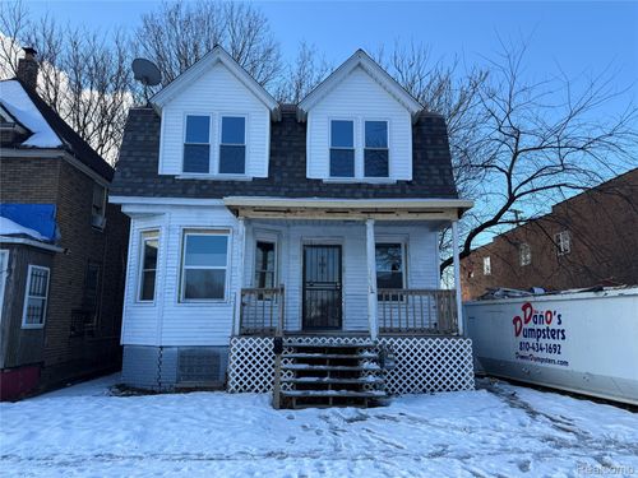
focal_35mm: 24
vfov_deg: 56.8
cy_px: 239
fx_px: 442
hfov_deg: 71.6
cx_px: 319
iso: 80
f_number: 1.78
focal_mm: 6.76
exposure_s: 1/1770
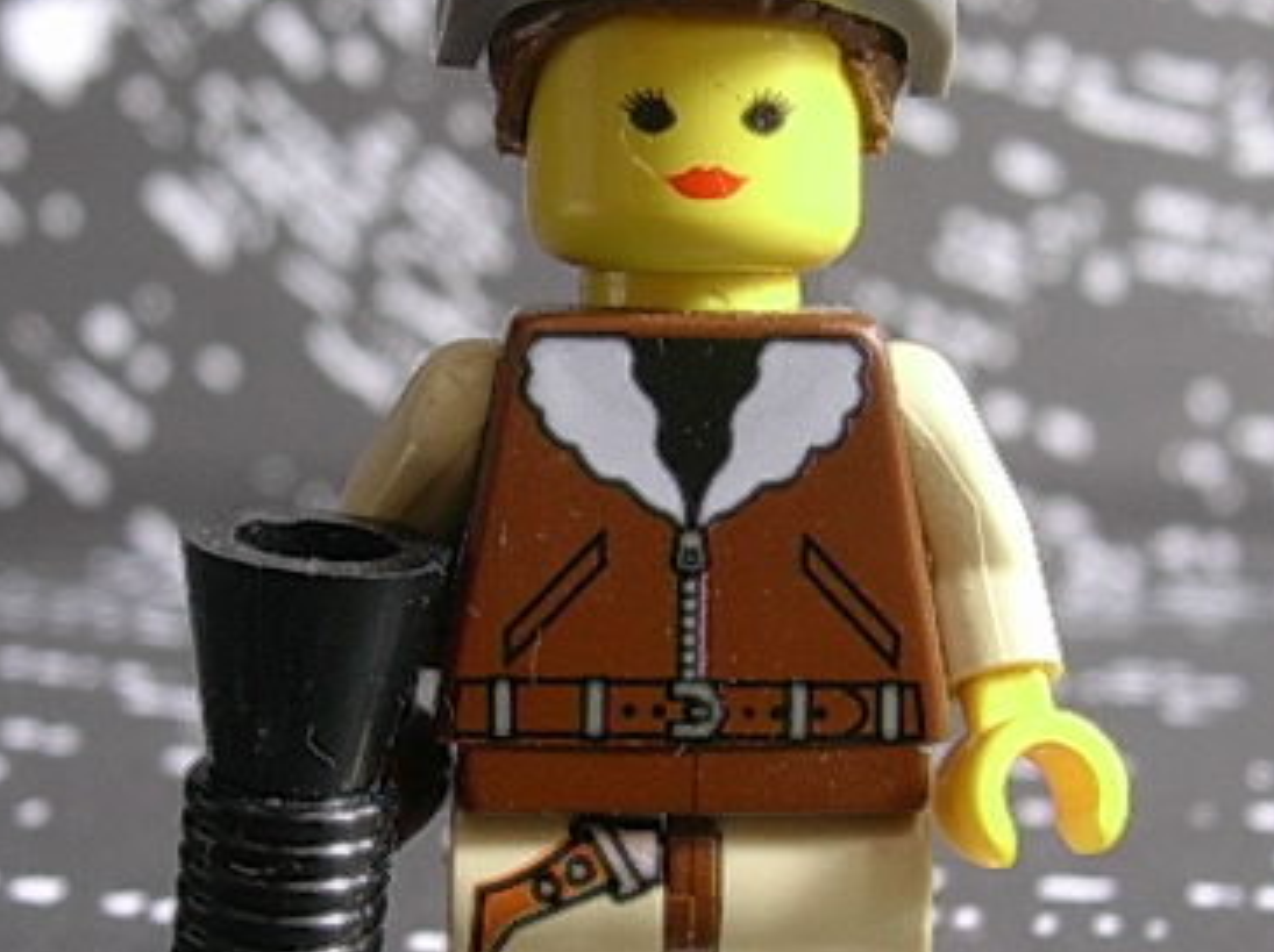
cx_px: 709
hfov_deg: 24.7
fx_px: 2905
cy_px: 450
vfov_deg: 18.6
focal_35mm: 79
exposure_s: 1/9.2
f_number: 2.9
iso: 70
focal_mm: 6.7
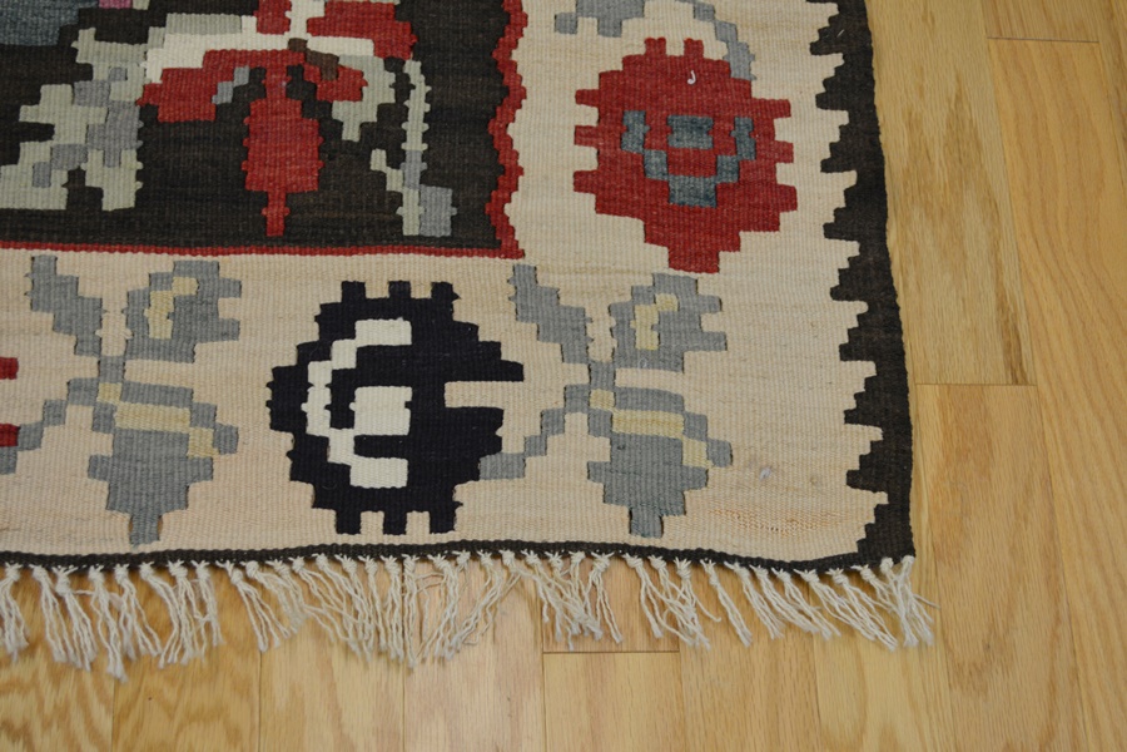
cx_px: 564
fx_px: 1643
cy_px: 376
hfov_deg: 37.9
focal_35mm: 52
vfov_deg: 25.8
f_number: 5
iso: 560
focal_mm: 35
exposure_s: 1/60
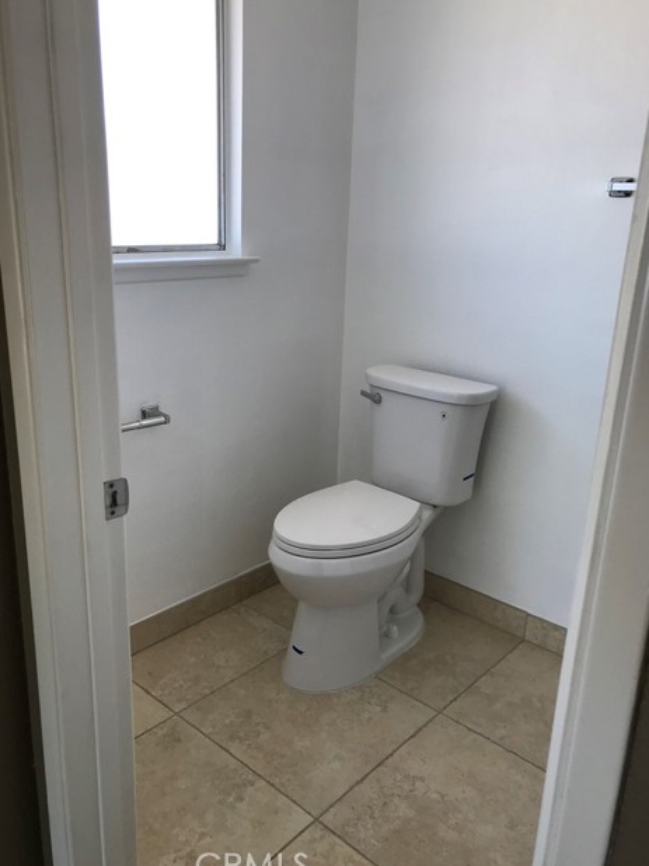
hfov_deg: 48.2
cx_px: 324
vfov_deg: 61.7
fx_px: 725
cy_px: 437
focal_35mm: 29
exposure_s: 1/120
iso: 32
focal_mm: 3.99
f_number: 1.8
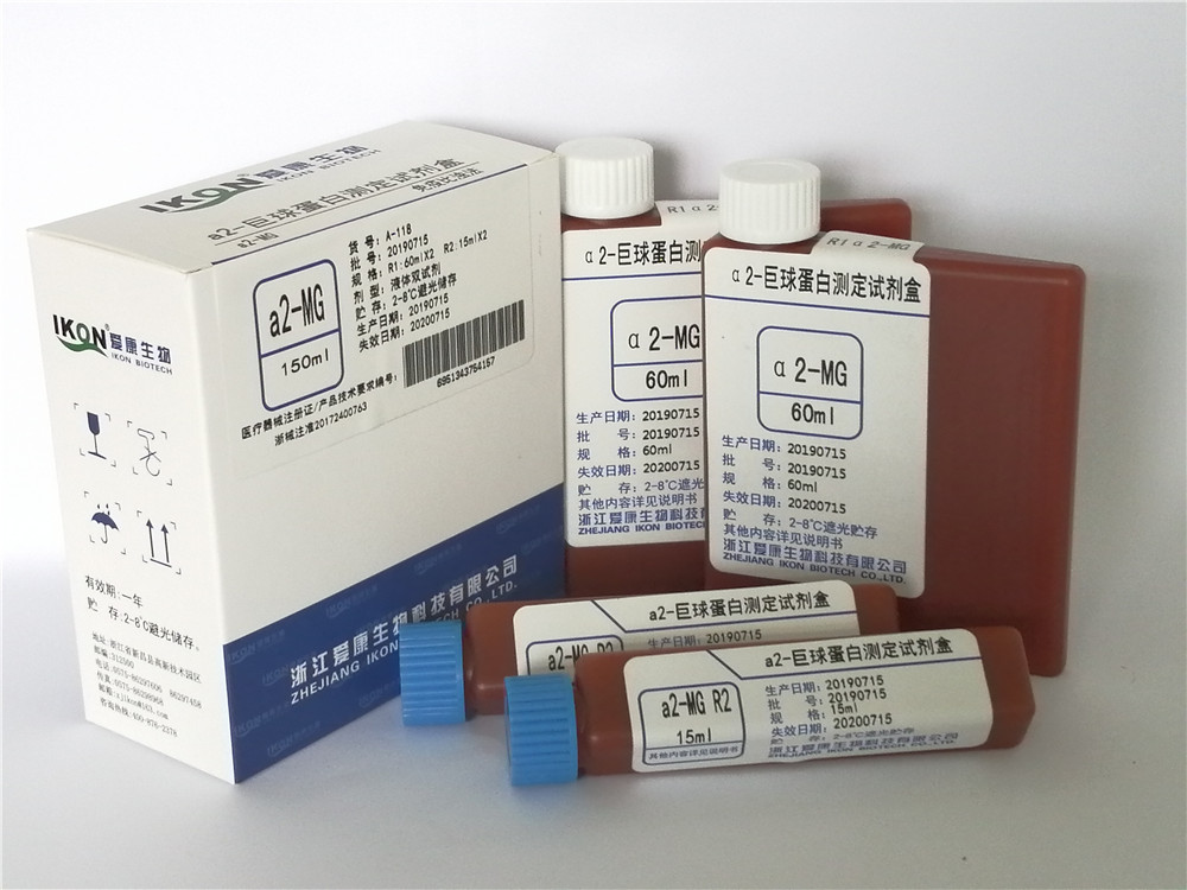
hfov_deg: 29.8
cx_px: 594
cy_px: 445
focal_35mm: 65
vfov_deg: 22.6
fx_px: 2229
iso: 80
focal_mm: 3.64
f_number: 1.8
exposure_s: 1/50
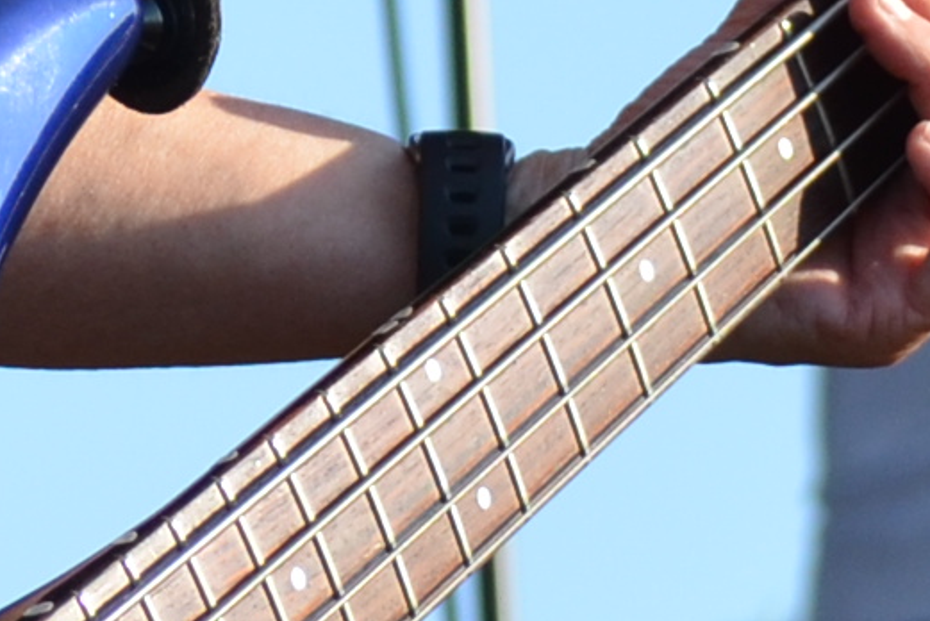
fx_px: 15082
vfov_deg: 2.3
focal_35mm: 584
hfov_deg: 3.5
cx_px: -705
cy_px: -1342
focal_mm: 55
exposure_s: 1/1250
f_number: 4.5
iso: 400
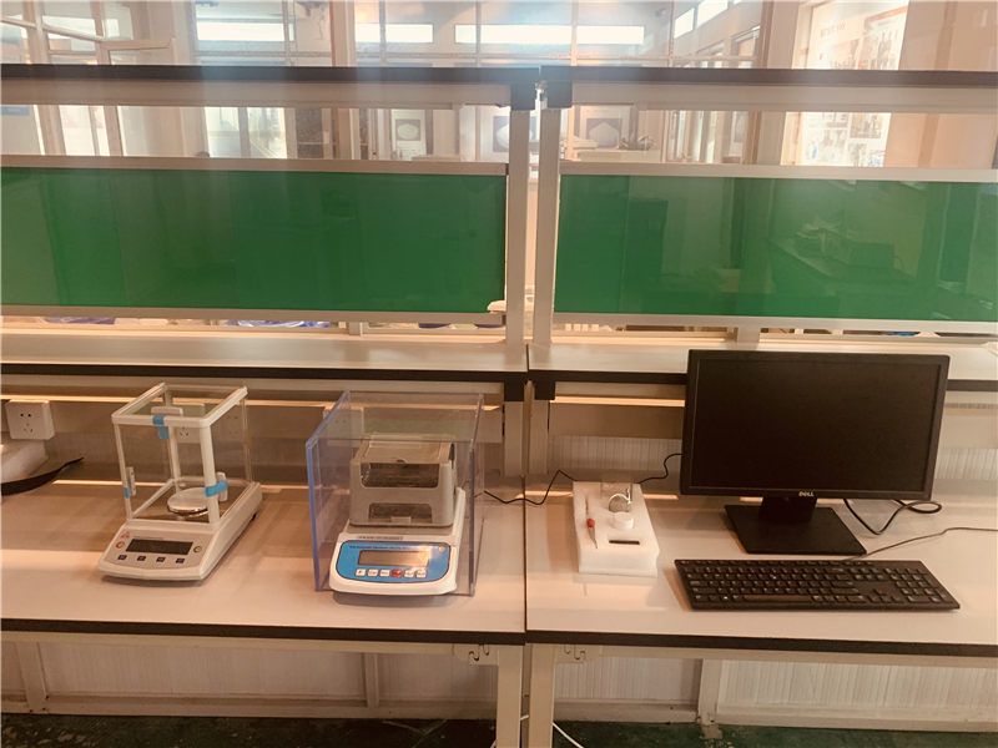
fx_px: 750
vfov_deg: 53.1
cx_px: 499
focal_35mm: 26
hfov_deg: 67.3
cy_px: 374
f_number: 1.8
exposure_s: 1/33
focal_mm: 4.25
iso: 250
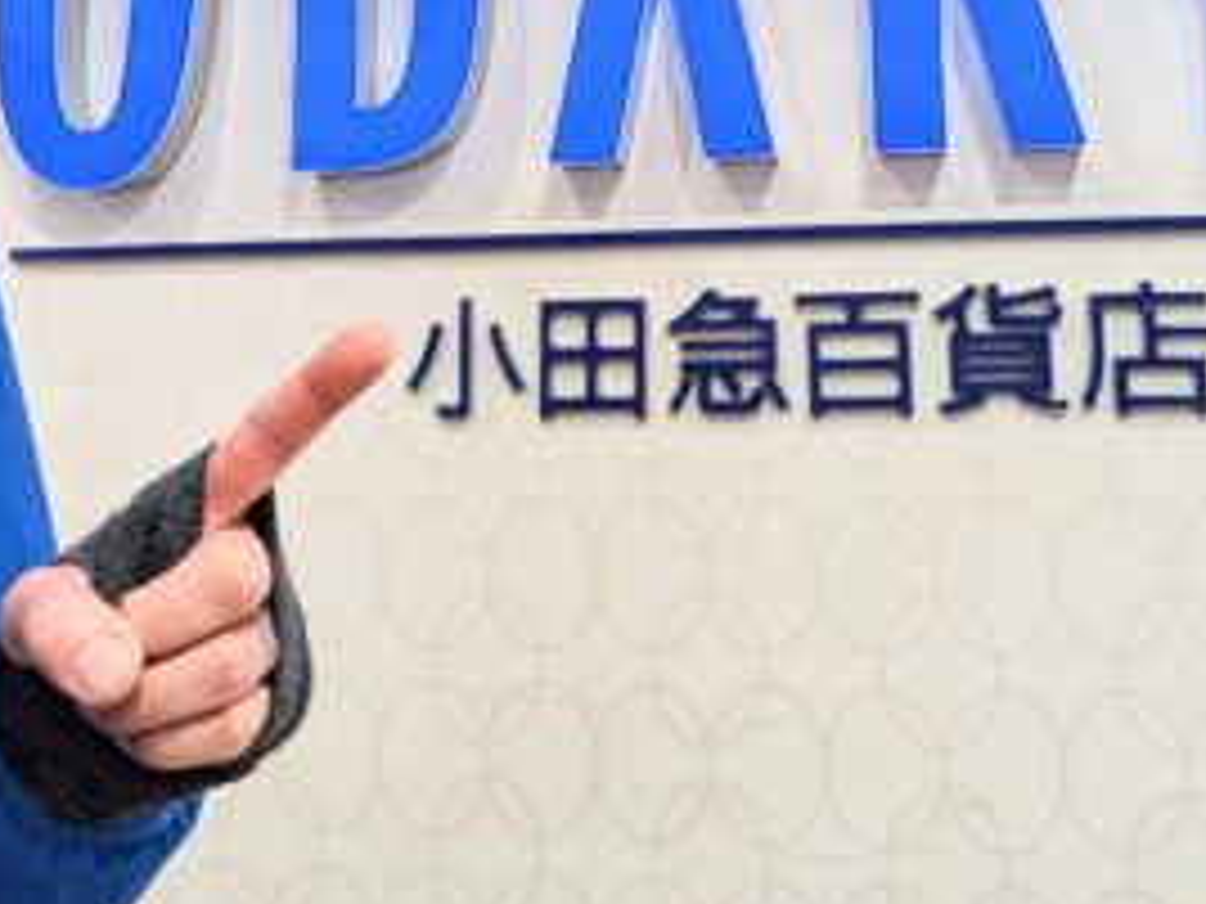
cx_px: 724
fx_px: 1637
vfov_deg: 29.7
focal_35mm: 47
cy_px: 103
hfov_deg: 40.3
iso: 80
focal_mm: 2.74
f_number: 2.2
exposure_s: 1/100
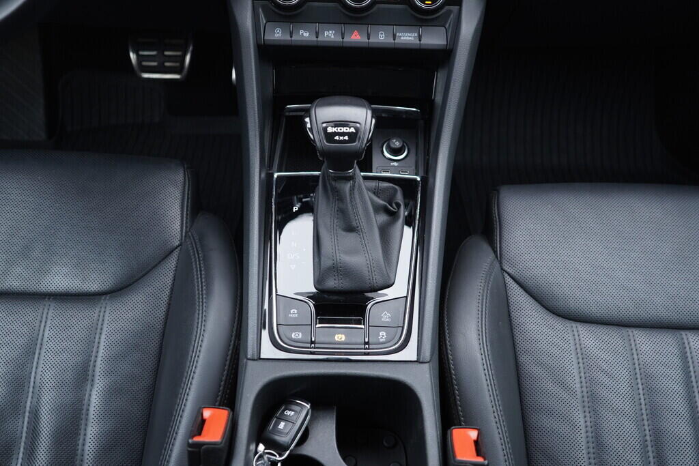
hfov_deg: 53.1
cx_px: 350
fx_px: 699
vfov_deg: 36.9
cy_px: 233
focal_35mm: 36
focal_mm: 24
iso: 320
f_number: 2.8
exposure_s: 1/40
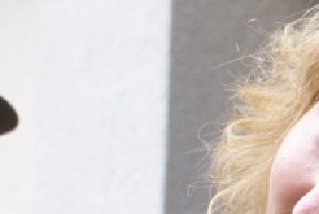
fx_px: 1660
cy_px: 379
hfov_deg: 10.4
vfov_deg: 7.2
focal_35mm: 187
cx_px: 542
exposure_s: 1/50
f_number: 5
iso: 200
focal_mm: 30
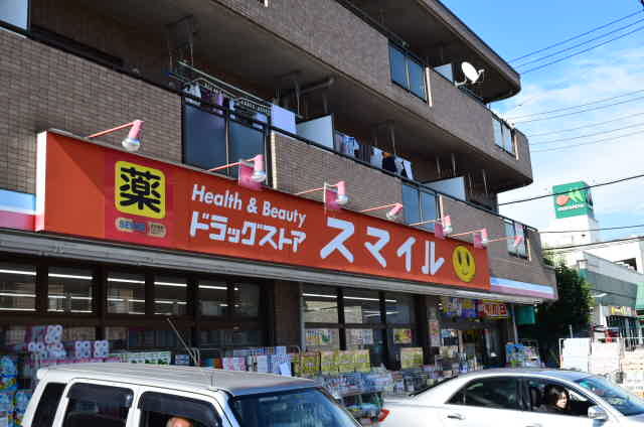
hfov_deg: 48.0
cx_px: 322
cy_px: 214
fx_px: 723
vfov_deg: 32.9
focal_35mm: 40
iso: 400
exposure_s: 1/400
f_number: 11
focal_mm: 27
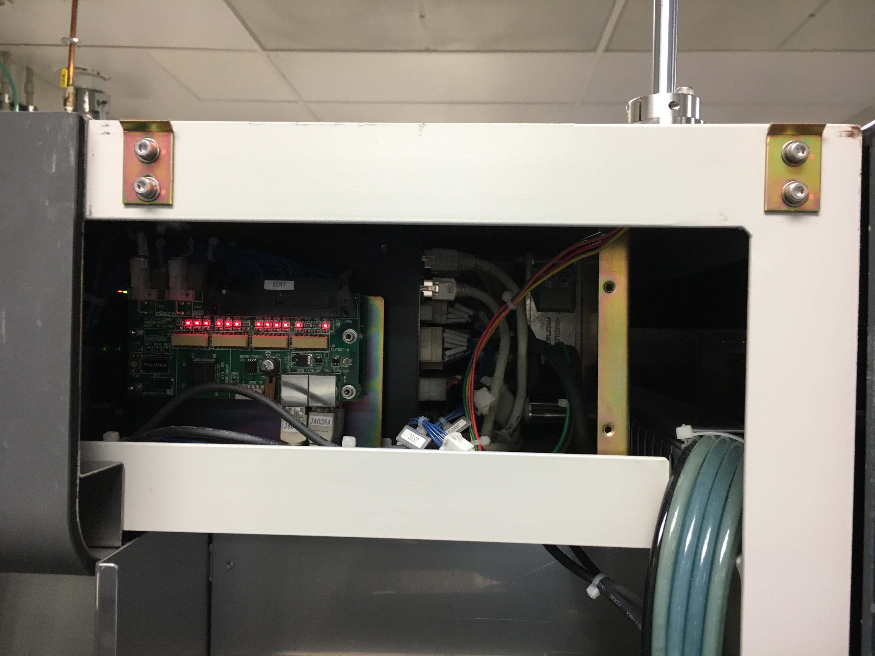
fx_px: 733
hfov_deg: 61.7
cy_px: 328
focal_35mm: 29
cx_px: 438
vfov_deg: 48.2
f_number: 2.2
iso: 80
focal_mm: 4.15
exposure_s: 1/30
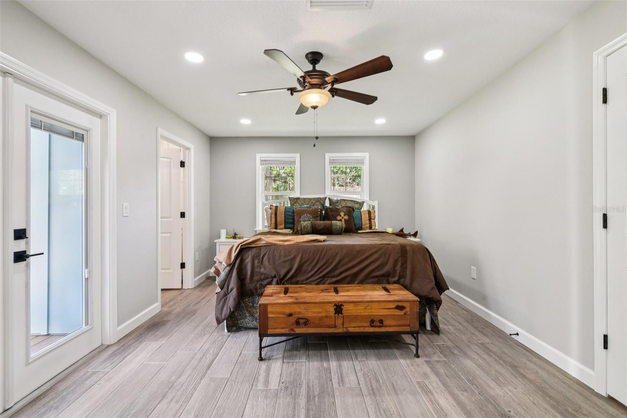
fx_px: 279
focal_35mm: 16
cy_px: 209
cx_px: 314
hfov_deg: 96.7
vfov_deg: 73.7
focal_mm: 16
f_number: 8
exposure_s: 1/13
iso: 400
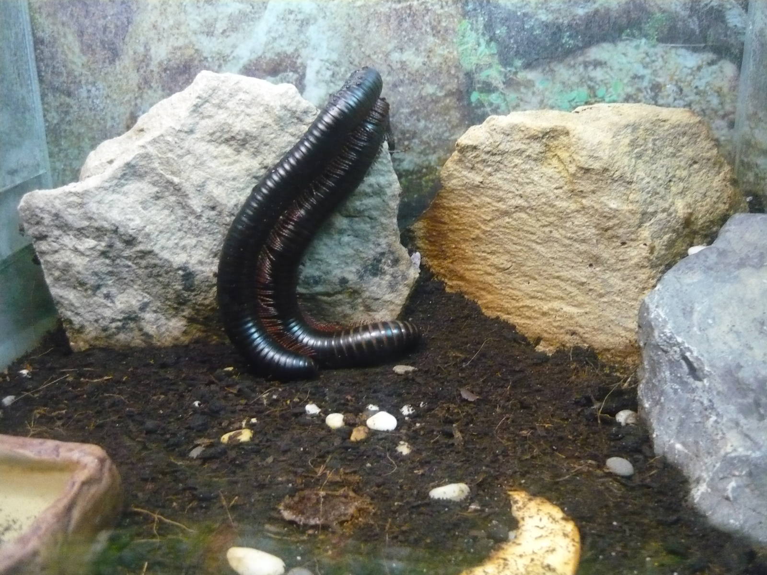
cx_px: 384
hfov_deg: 55.4
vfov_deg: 42.9
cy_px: 288
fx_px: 731
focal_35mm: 33
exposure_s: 1/20
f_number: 2.8
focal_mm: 5.5
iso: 800
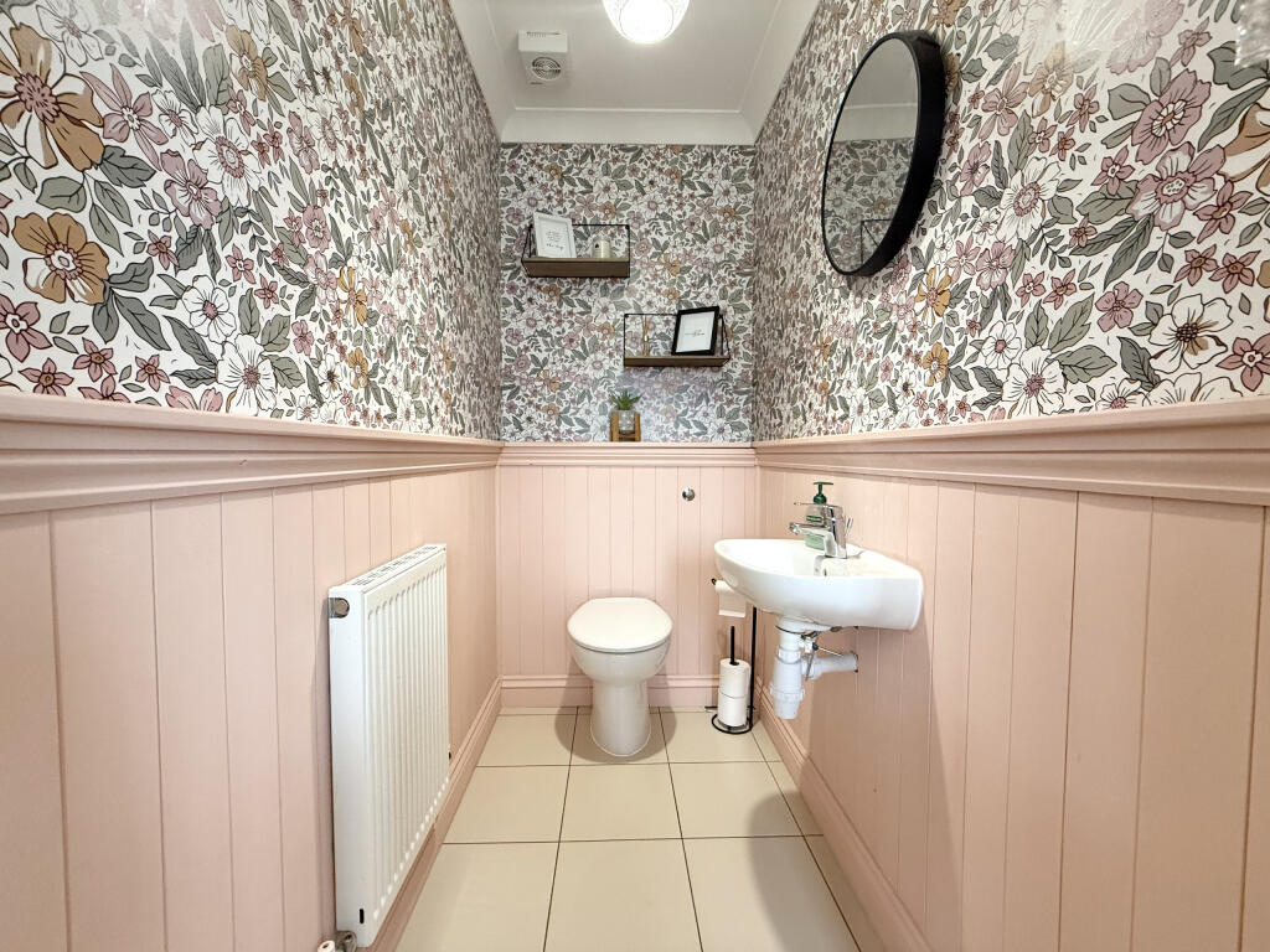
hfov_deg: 102.1
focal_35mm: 14
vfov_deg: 85.7
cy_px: 476
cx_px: 635
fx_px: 514
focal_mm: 2.22
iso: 250
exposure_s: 1/50
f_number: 2.2
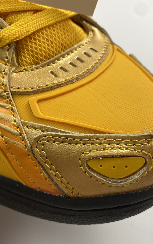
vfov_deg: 52.7
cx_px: 79
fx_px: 247
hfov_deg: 34.5
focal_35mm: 37
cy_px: 122
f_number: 1.8
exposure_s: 1/100
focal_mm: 4.25
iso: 50
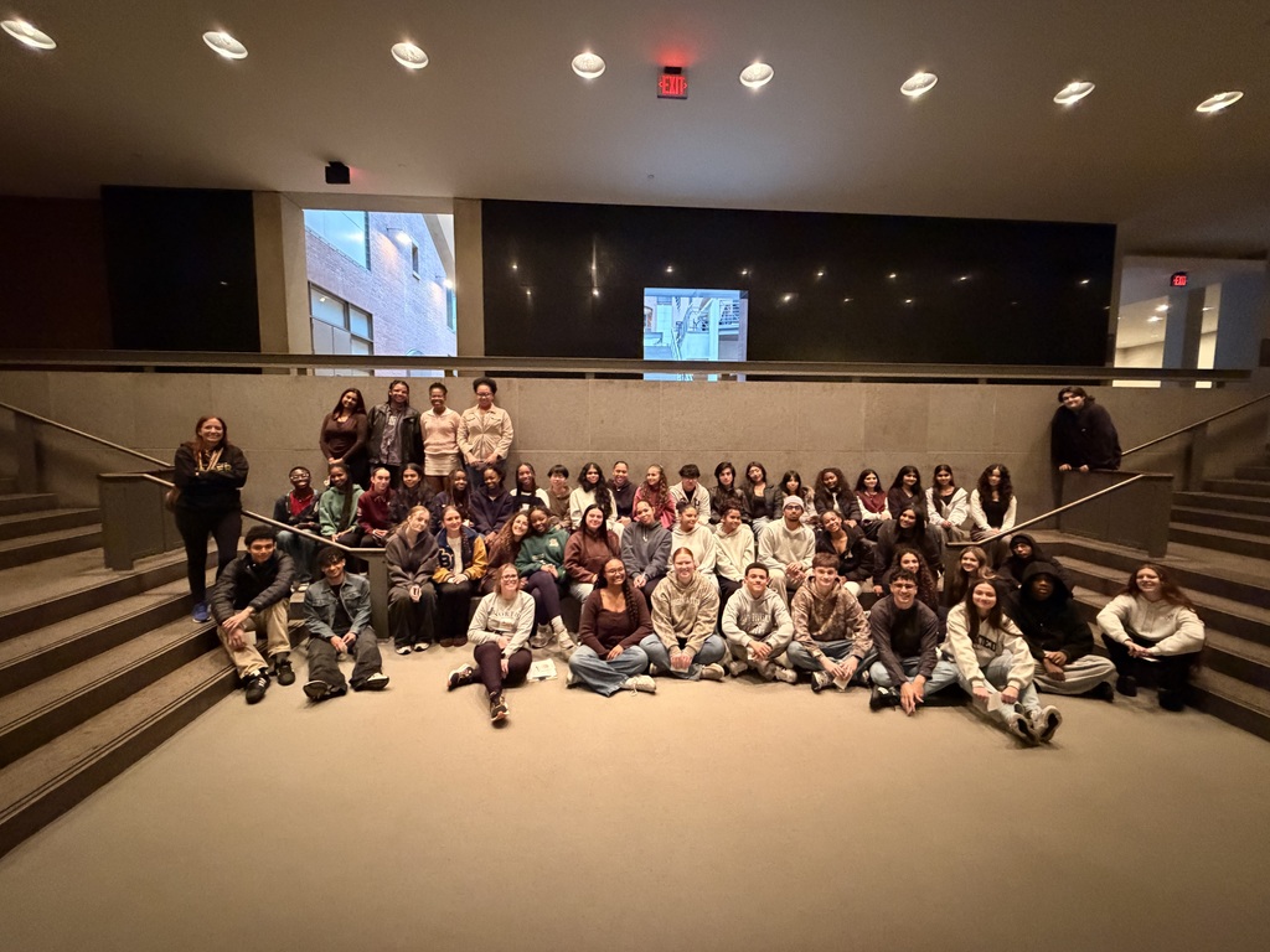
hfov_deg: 102.1
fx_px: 514
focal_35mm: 14
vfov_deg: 85.7
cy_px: 476
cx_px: 635
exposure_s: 1/40
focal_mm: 2.22
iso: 1600
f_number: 2.2
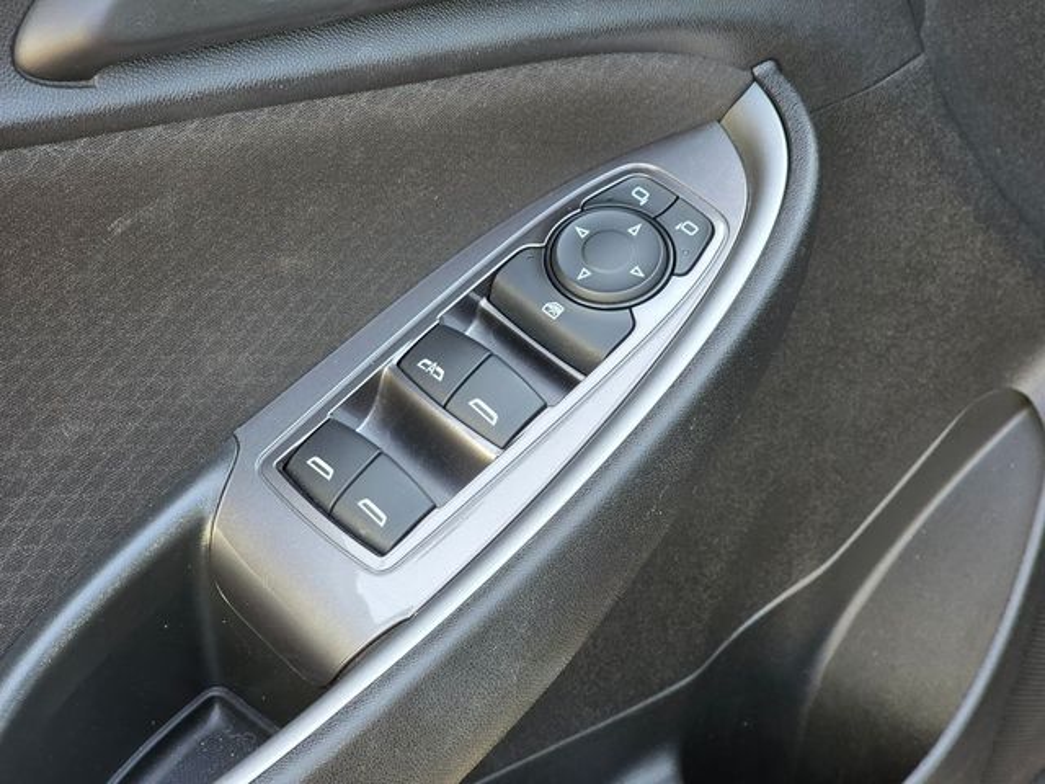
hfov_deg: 28.2
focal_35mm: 69
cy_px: 392
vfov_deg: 21.3
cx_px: 522
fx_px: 2083
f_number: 2.4
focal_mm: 7.9
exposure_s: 1/120
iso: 100
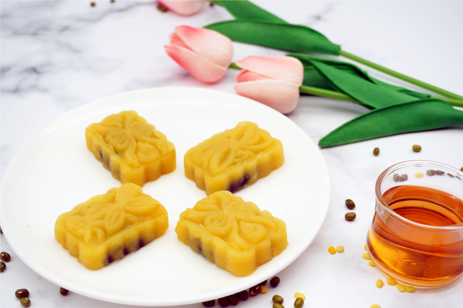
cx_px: 232
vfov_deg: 19.3
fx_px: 906
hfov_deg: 28.7
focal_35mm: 70
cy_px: 154
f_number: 8
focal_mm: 47
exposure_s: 1/100
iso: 100
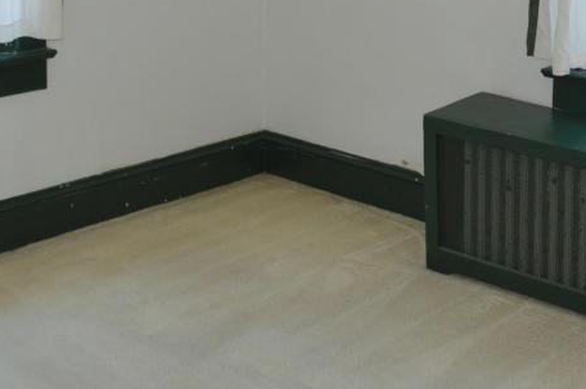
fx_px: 1236
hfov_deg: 26.4
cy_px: -55
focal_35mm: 76
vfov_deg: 17.2
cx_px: 427
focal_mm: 20
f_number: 4
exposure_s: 1/125
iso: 250
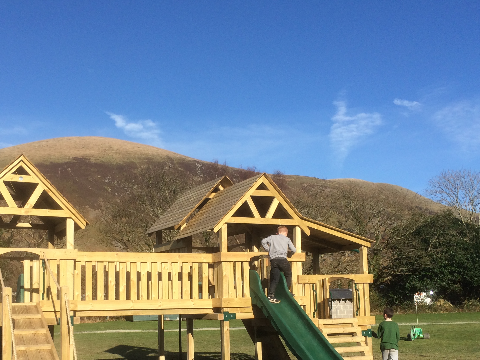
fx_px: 596
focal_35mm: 43
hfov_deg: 43.6
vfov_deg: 33.2
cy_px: 253
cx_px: 184
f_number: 2.2
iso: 32
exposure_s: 1/1866
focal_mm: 4.15
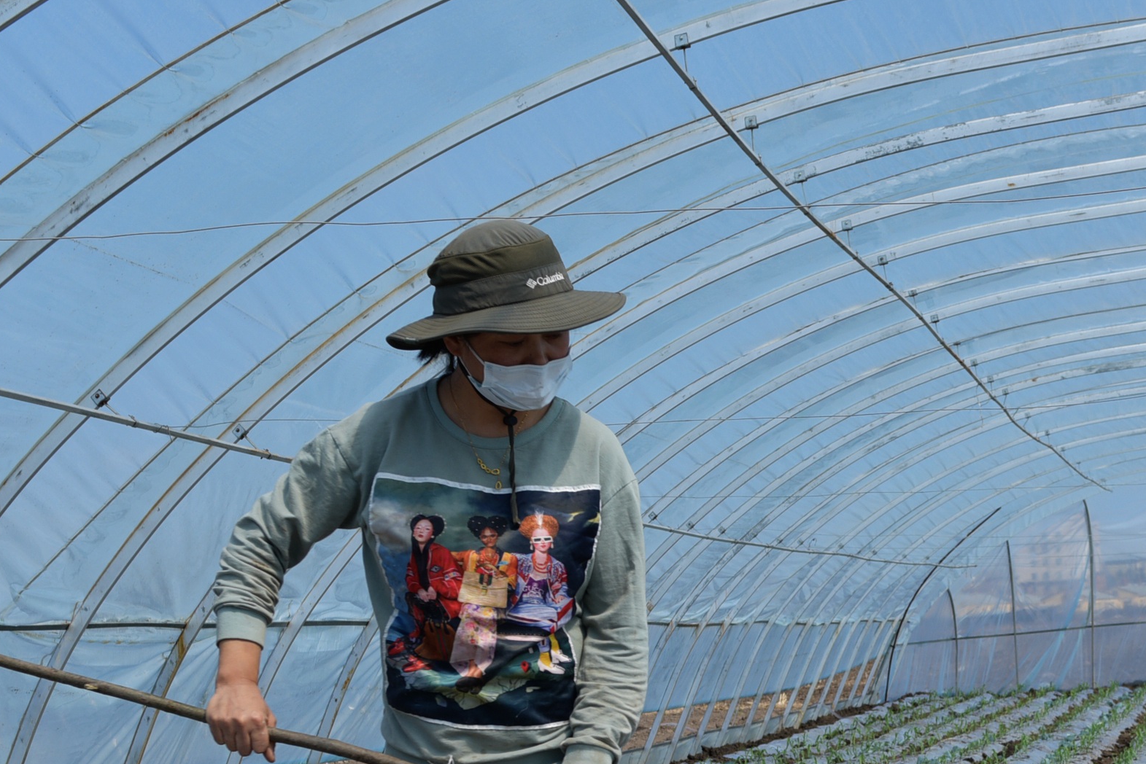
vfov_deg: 16.2
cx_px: 879
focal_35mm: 82
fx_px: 2611
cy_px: 824
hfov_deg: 24.4
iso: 64
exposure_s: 1/400
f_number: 5
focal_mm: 35
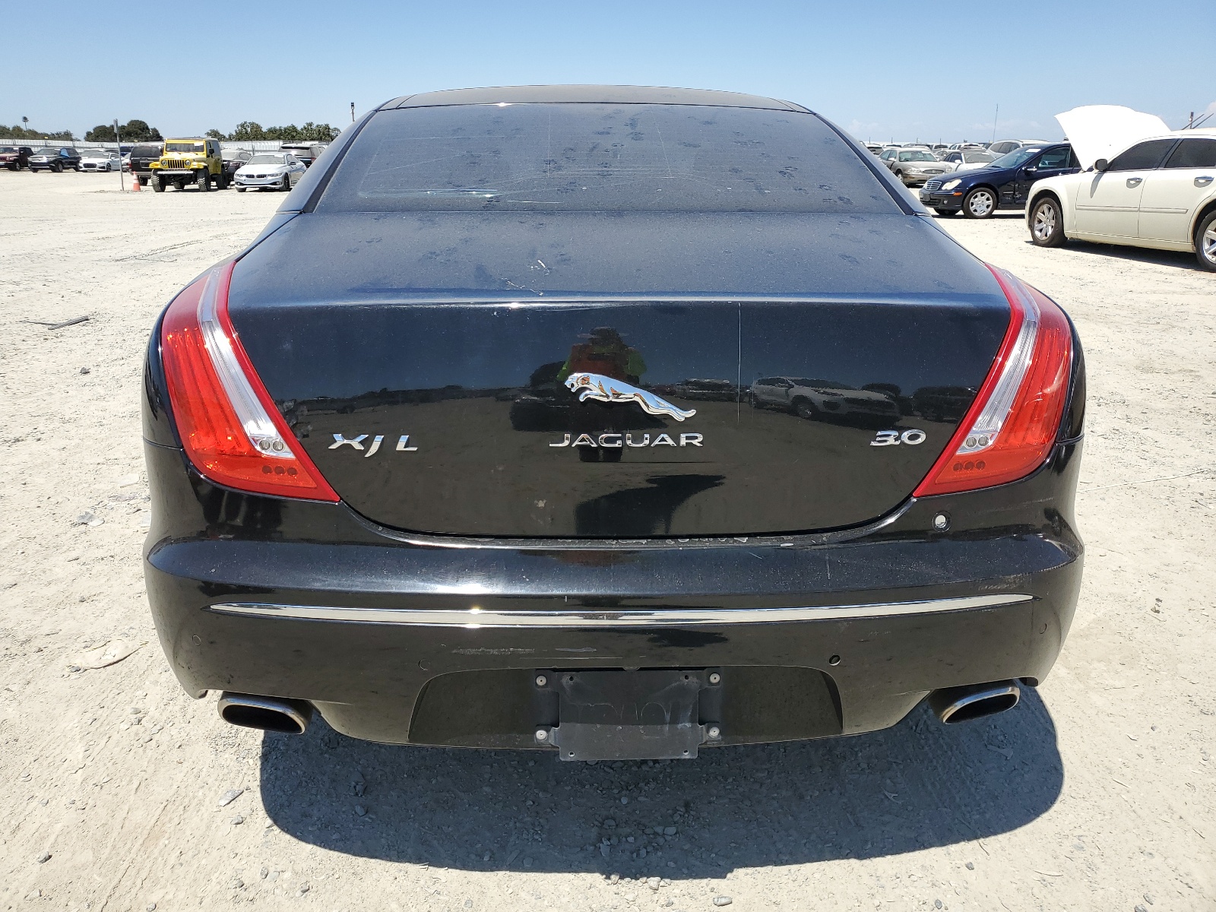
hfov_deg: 67.3
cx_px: 608
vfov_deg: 53.1
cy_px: 456
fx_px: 913
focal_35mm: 26
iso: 50
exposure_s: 1/3333
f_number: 1.5
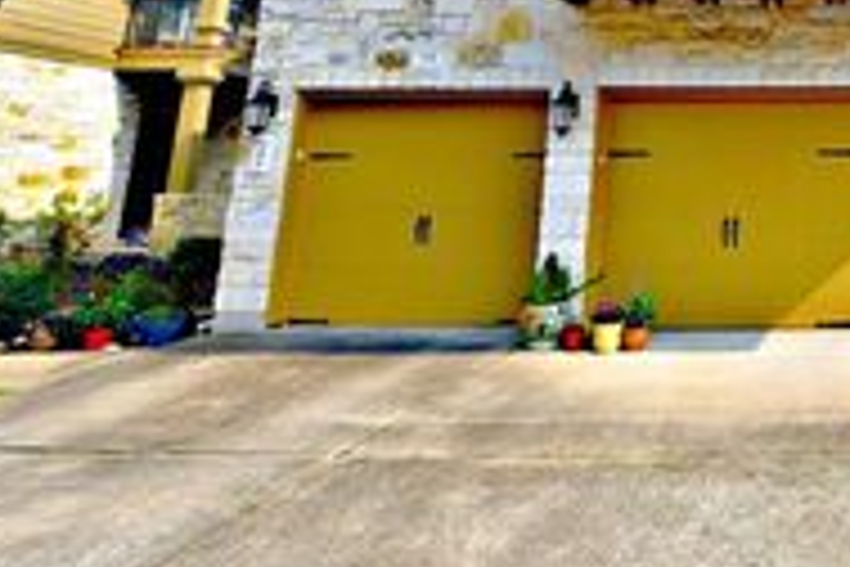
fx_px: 874
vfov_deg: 32.2
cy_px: -38
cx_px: 877
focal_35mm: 37
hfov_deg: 43.3
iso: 200
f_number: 10
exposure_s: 1/400
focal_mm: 14
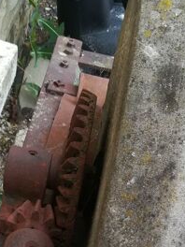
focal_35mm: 63
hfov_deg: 23.3
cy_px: 277
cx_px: 92
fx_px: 449
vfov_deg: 27.8
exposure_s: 1/101
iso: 50
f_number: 2.2
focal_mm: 3.83
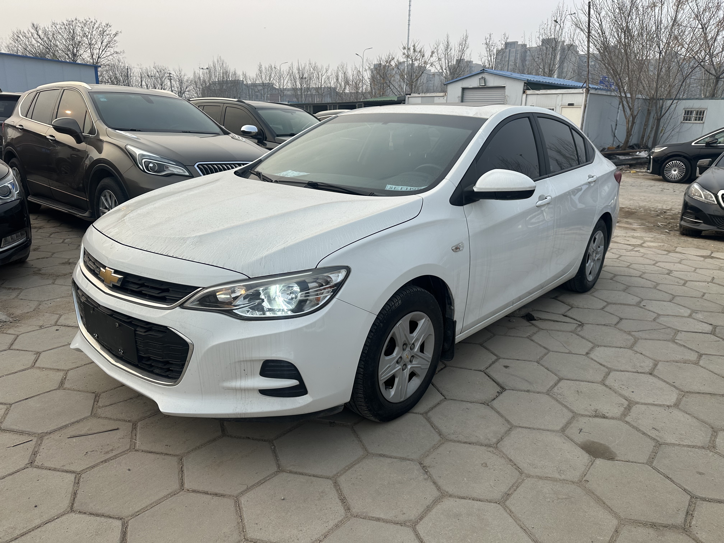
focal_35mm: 24
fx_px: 502
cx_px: 362
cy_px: 272
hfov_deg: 71.6
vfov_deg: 56.8
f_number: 1.78
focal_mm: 6.86
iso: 80
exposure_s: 1/1812
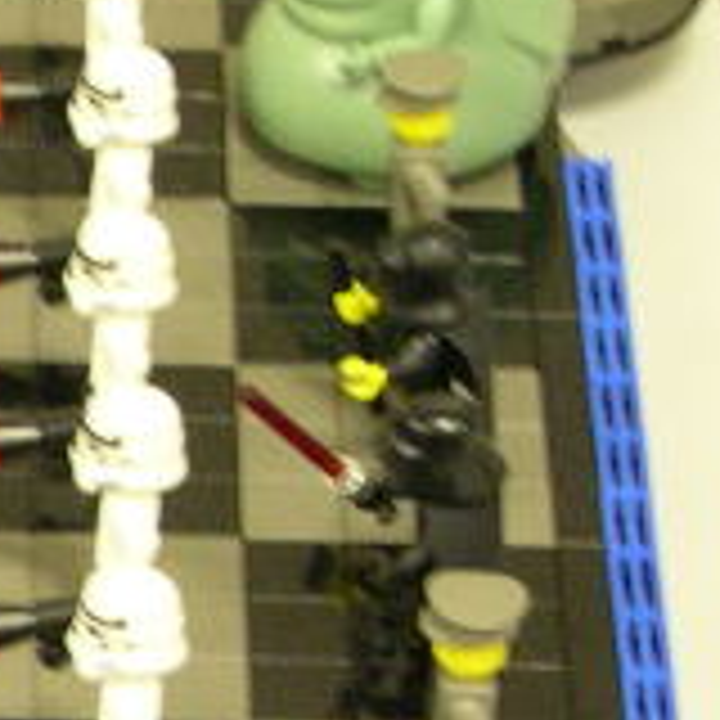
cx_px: -792
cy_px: 742
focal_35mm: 296
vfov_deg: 5.9
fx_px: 6966
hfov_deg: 5.8
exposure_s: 1/10.9
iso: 400
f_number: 3.7
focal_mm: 14.2
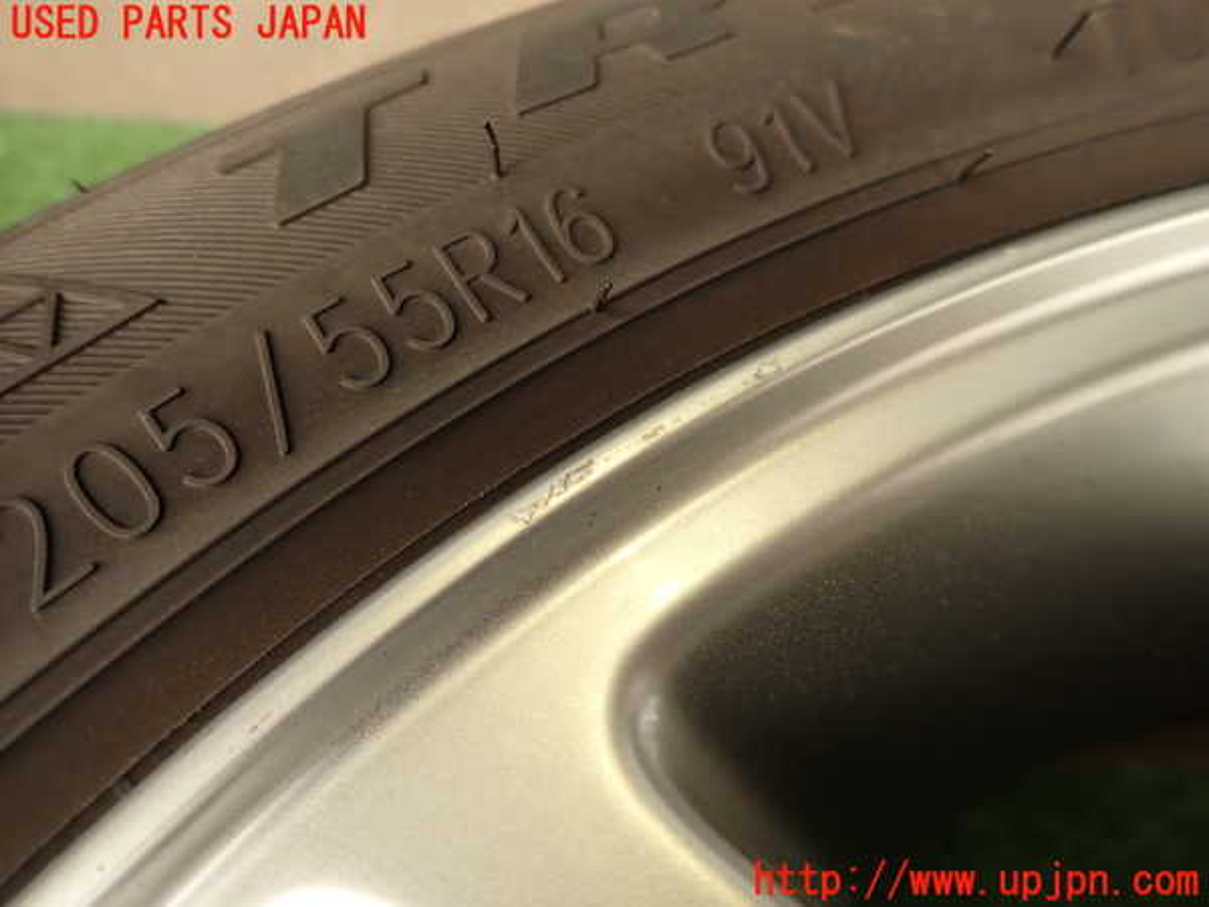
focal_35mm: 25
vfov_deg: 54.9
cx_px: 604
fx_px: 873
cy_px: 454
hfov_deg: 69.4
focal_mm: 4.5
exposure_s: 1/100
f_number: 2
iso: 100
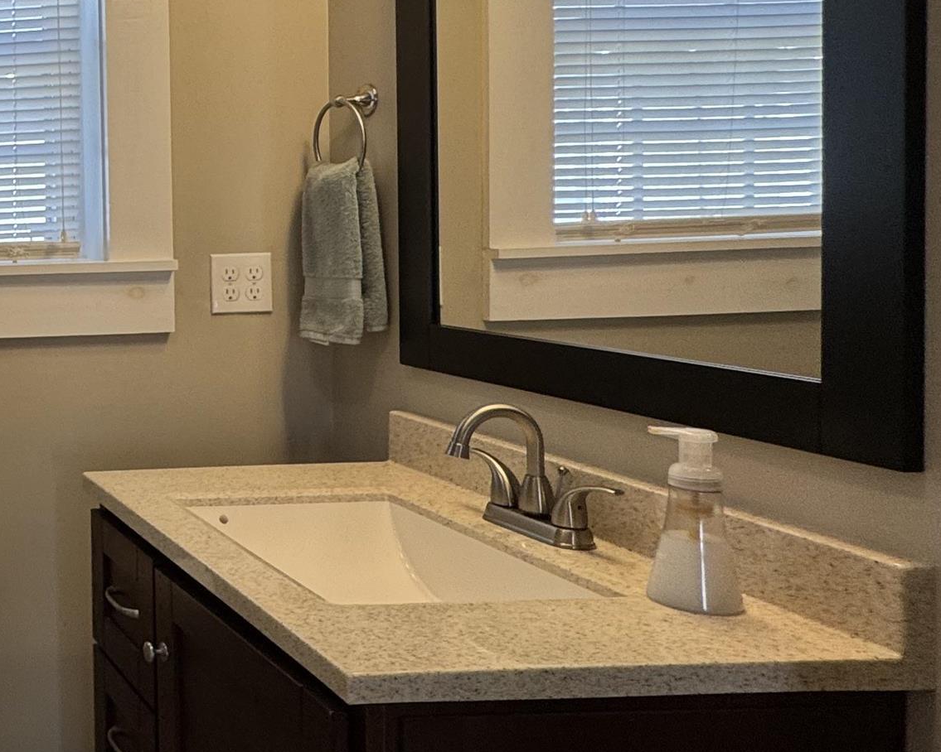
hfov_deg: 34.6
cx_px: -281
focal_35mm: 37
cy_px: 258
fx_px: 1030
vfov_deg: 39.7
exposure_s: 1/120
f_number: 2.2
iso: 80
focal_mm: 2.22
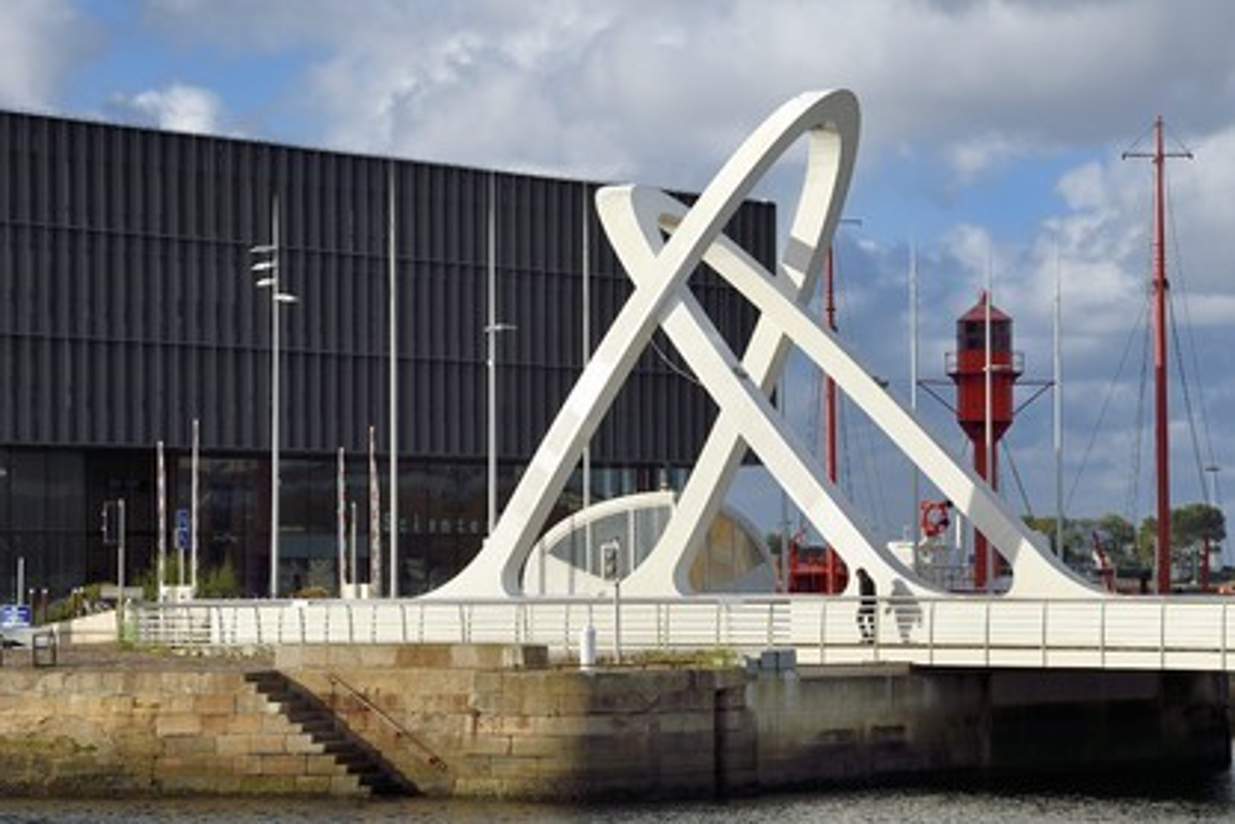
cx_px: 619
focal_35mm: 136
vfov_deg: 10.1
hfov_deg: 15.1
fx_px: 4665
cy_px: 412
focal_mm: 135
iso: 200
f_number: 11
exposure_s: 1/320
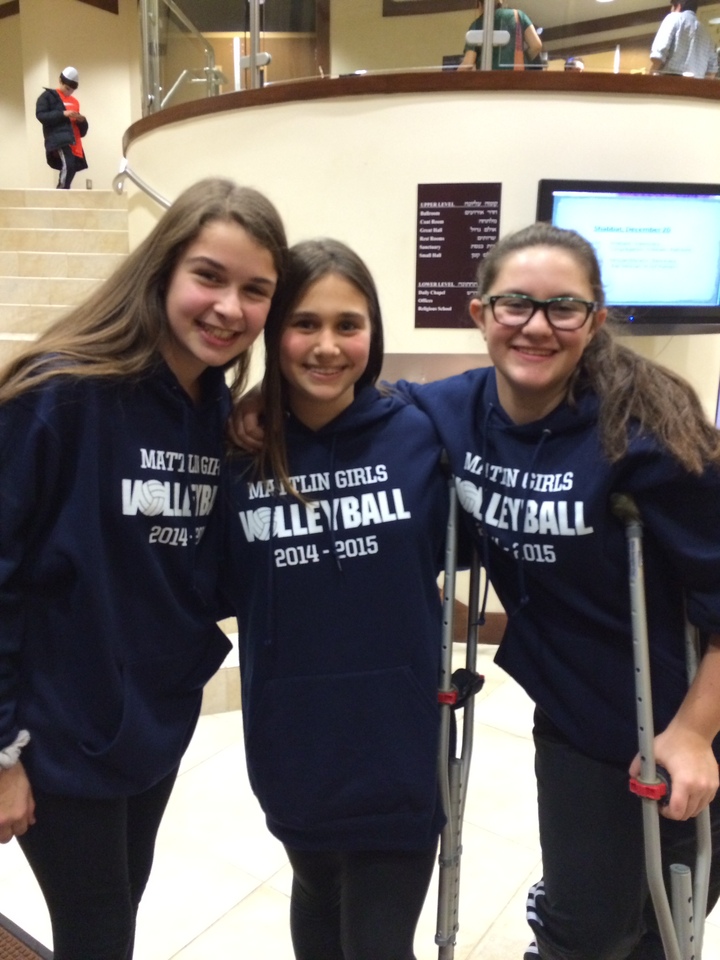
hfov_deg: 48.2
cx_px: 360
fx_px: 804
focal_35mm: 29
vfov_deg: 61.7
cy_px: 480
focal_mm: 4.15
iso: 320
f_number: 2.2
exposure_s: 1/30
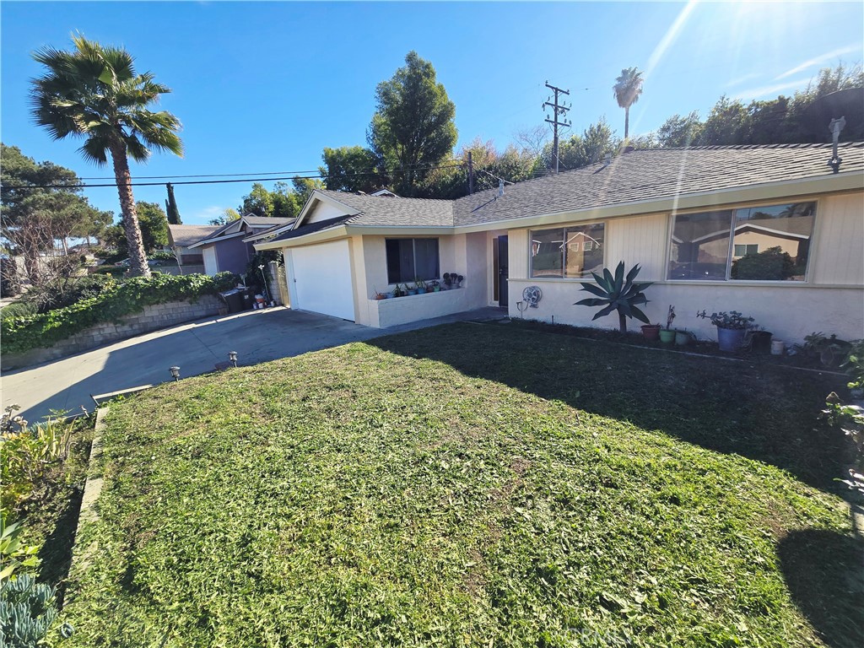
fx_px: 324
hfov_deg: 106.2
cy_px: 324
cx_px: 432
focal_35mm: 13
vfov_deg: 89.9
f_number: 2.2
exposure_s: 1/1667
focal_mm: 2.2
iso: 50
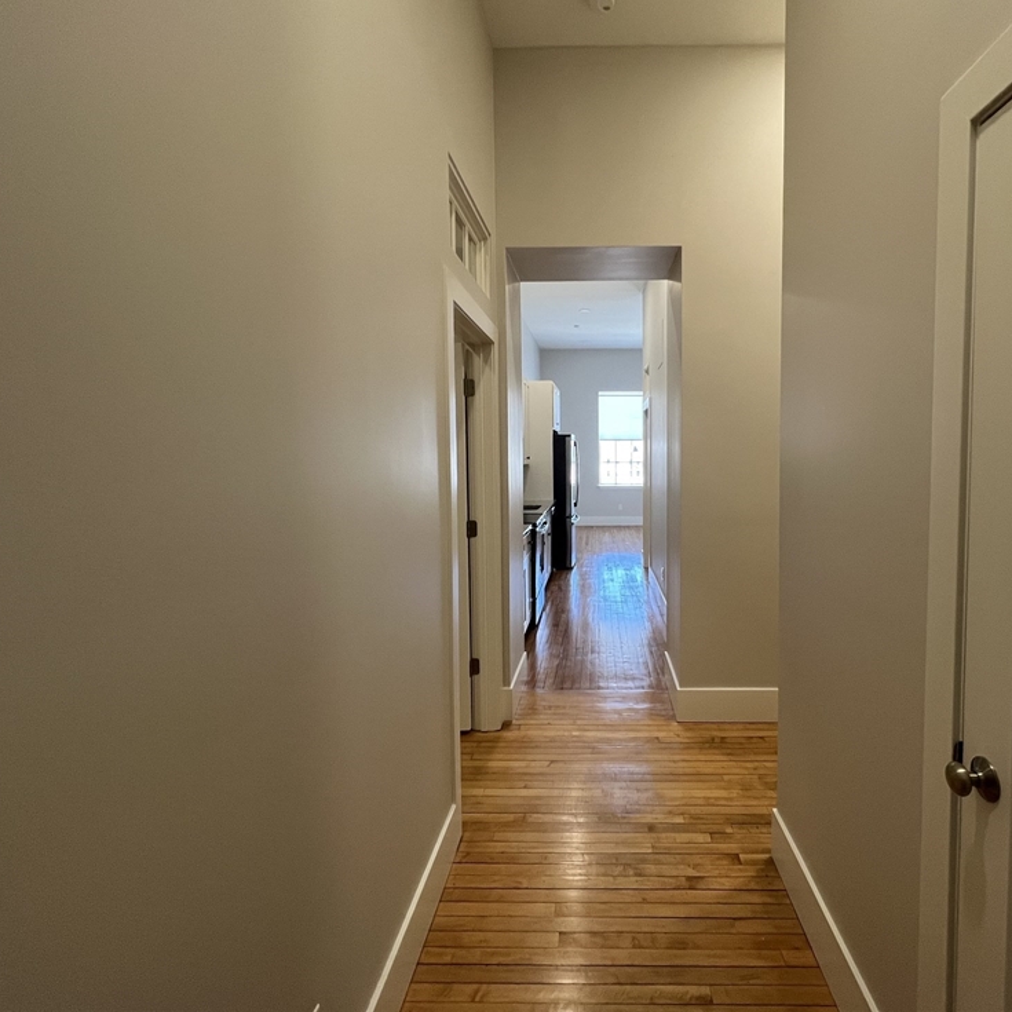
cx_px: 596
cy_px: 485
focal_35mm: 16
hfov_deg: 86.6
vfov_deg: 87.4
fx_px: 529
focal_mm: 1.57
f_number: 1.8
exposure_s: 1/103
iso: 250
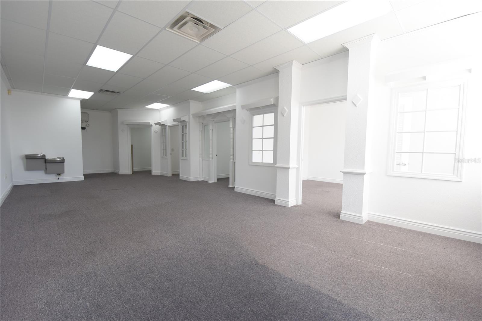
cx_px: 241
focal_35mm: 15
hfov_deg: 100.4
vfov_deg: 77.3
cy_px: 160
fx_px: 201
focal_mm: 10
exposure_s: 1/125
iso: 400
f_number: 5.6
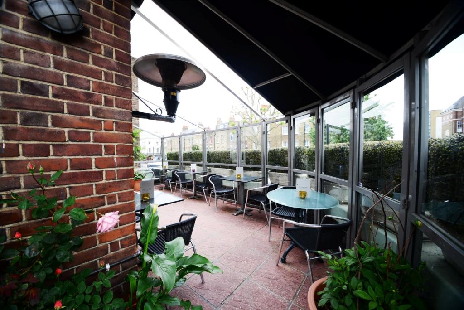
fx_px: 168
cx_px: 232
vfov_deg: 85.5
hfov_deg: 108.3
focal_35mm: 13
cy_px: 155
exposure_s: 1/125
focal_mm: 13
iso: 250
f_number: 7.1
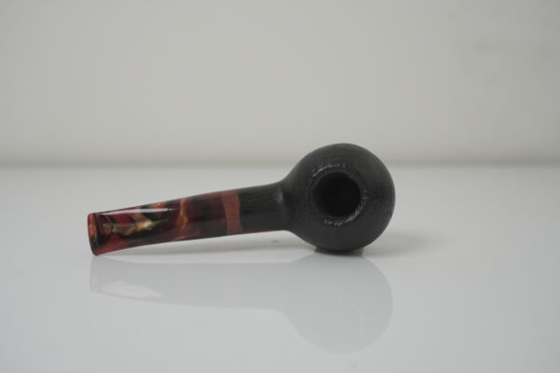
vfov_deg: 28.6
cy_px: 186
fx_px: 731
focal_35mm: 47
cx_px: 280
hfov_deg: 41.9
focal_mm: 47
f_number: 5.6
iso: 500
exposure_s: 1/125
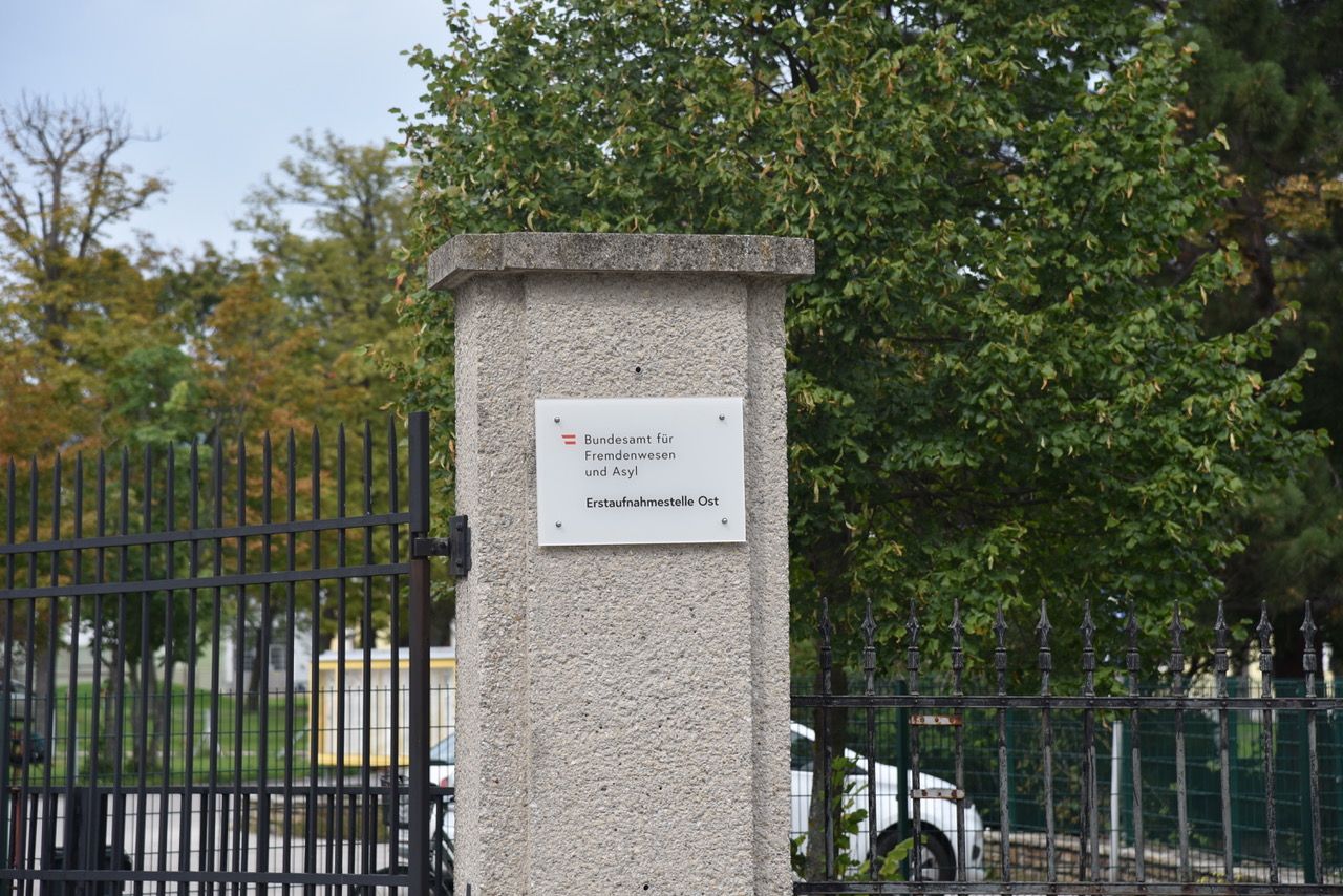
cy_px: 448
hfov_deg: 17.1
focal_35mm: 120
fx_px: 4477
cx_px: 672
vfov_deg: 11.4
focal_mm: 120
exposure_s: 1/500
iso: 200
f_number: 5.6
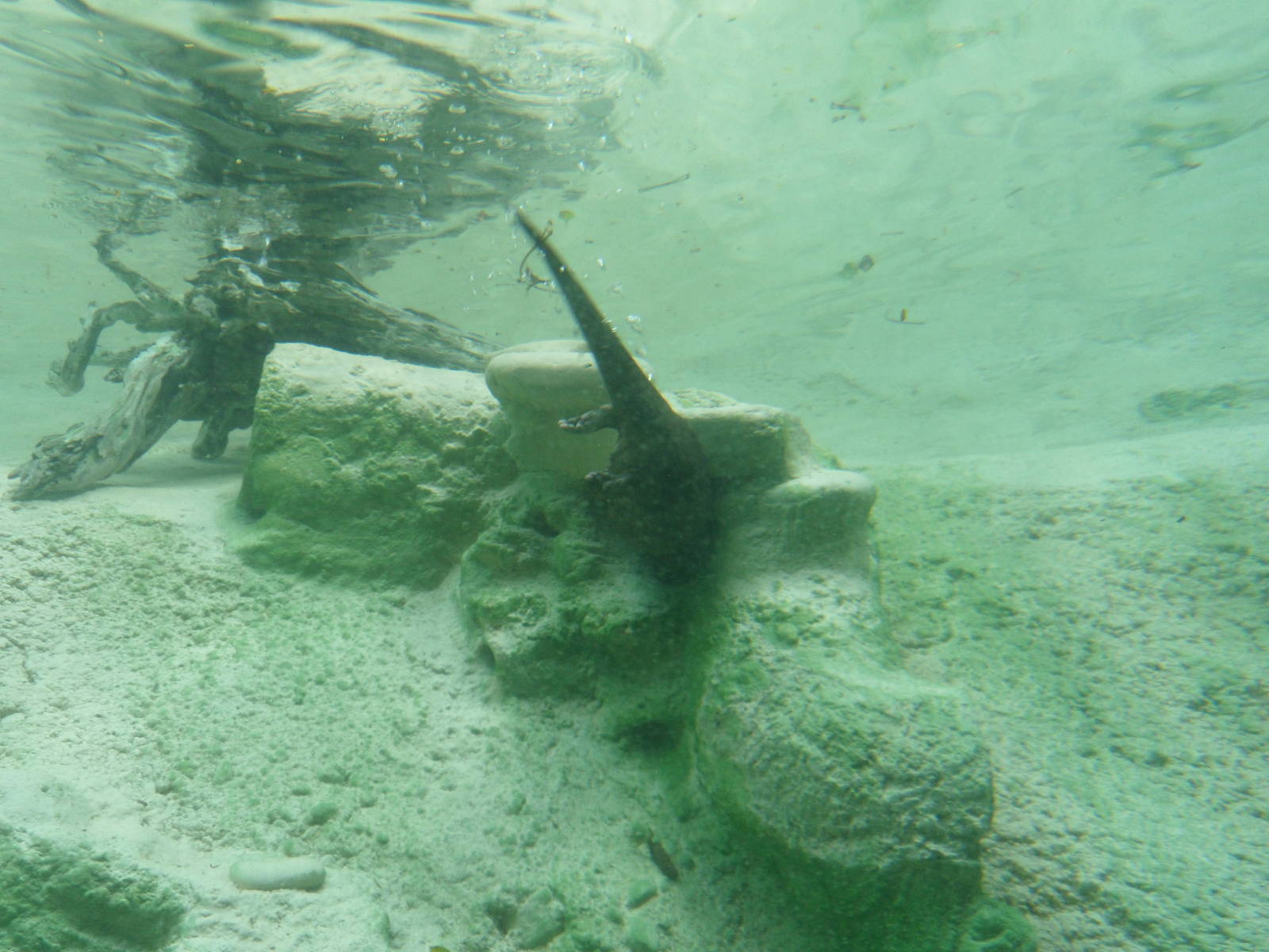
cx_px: 634
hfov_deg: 65.3
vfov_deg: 51.4
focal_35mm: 27
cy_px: 476
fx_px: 990
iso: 80
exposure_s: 1/45
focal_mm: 4.9
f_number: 3.3
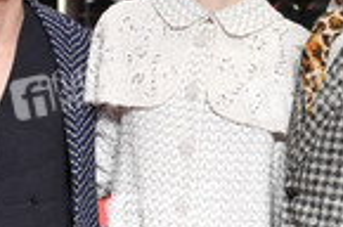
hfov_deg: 10.7
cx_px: 103
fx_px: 1835
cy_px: 151
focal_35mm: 193
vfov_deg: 7.1
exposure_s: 1/200
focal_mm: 62
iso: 5000
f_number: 5.6
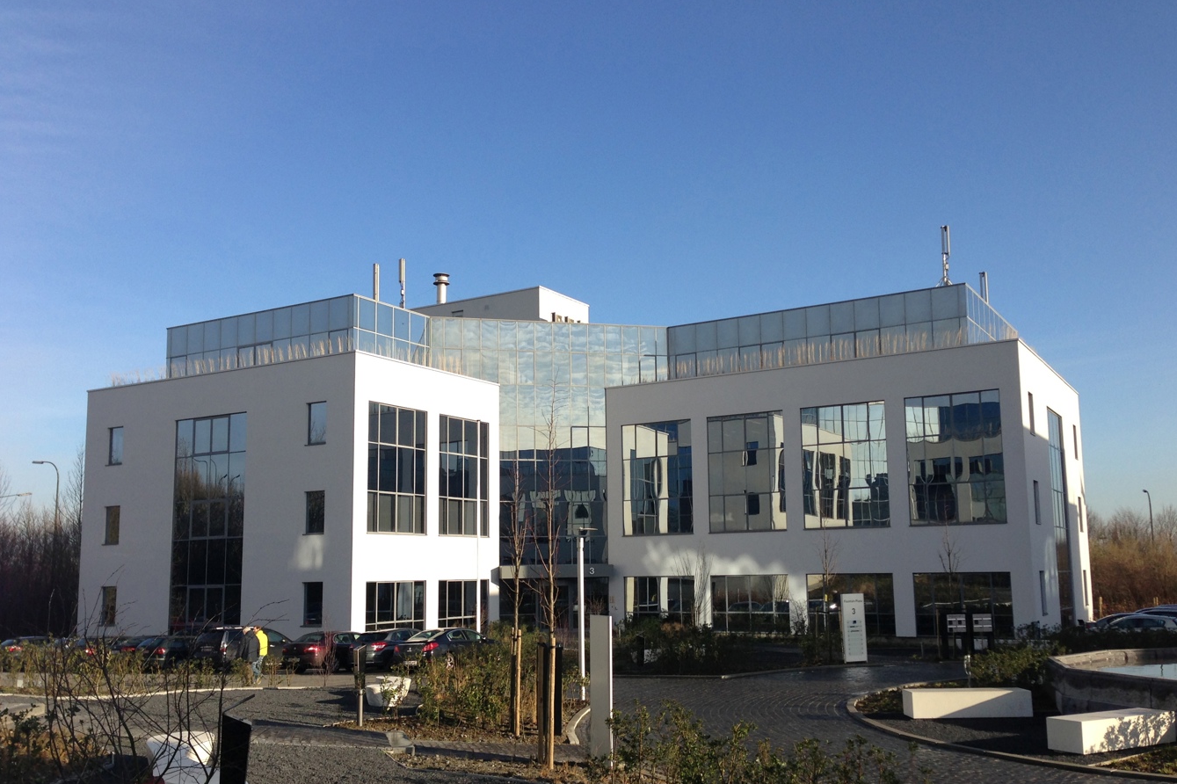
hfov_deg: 54.4
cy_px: 441
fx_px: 1144
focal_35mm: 35
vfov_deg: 37.8
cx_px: 585
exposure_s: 1/1004
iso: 50
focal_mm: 4.13
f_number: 2.4
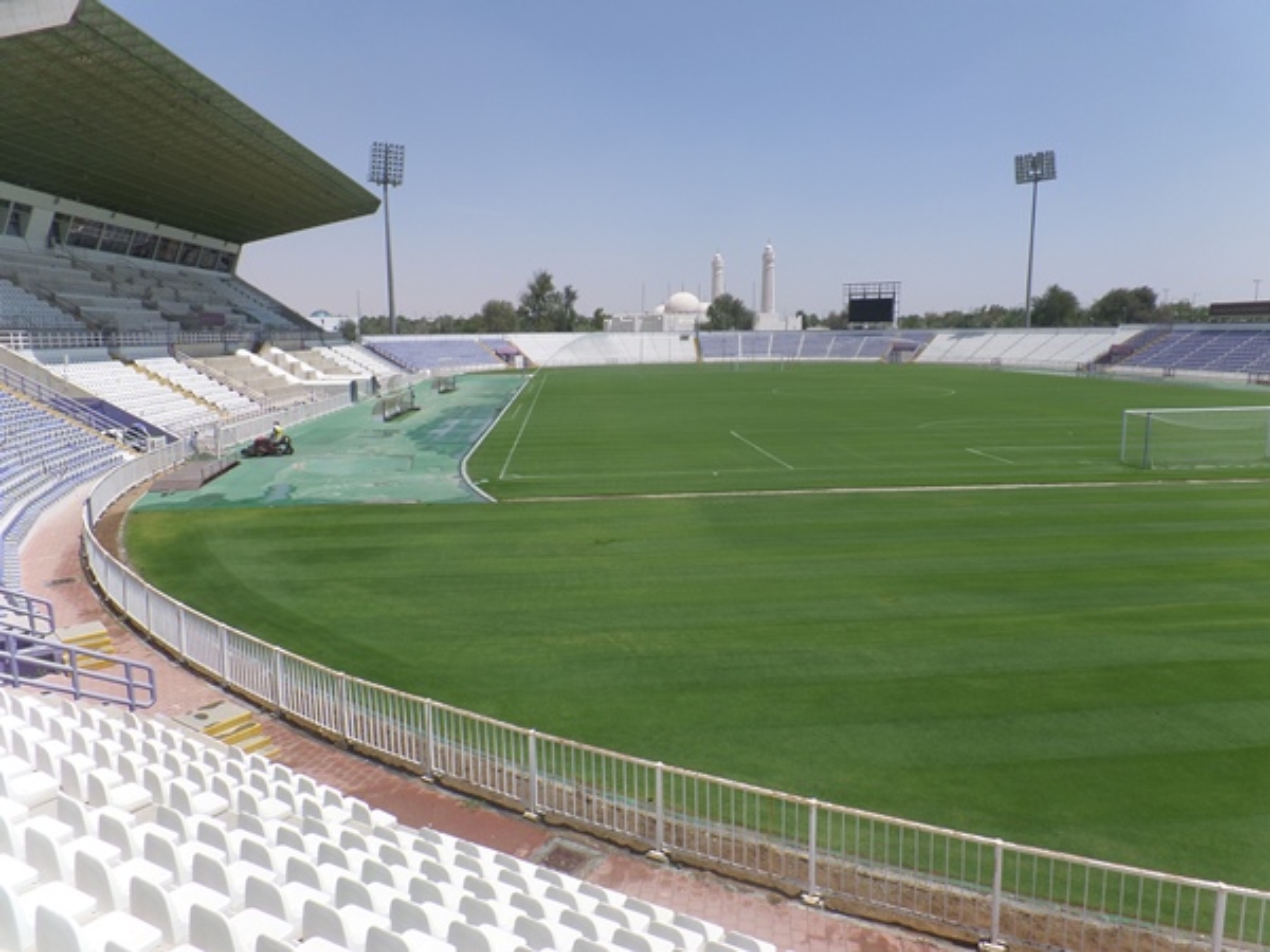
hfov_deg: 73.9
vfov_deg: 58.9
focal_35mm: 23
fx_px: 844
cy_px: 476
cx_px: 635
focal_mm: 4.1
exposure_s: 1/1500
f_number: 4
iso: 100
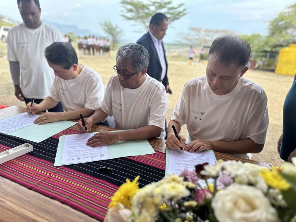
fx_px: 205
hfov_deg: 71.6
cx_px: 148
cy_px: 111
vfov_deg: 56.8
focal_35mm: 24
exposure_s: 1/1241
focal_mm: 6.86
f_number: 1.78
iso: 80
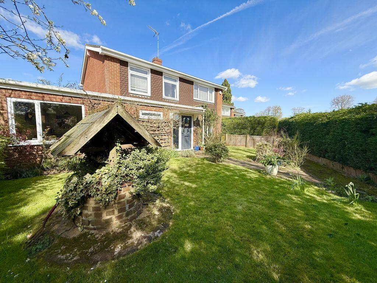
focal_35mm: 14
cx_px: 188
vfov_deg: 85.7
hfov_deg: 102.1
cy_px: 142
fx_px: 152
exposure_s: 1/1105
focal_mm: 2.22
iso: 50
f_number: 2.2
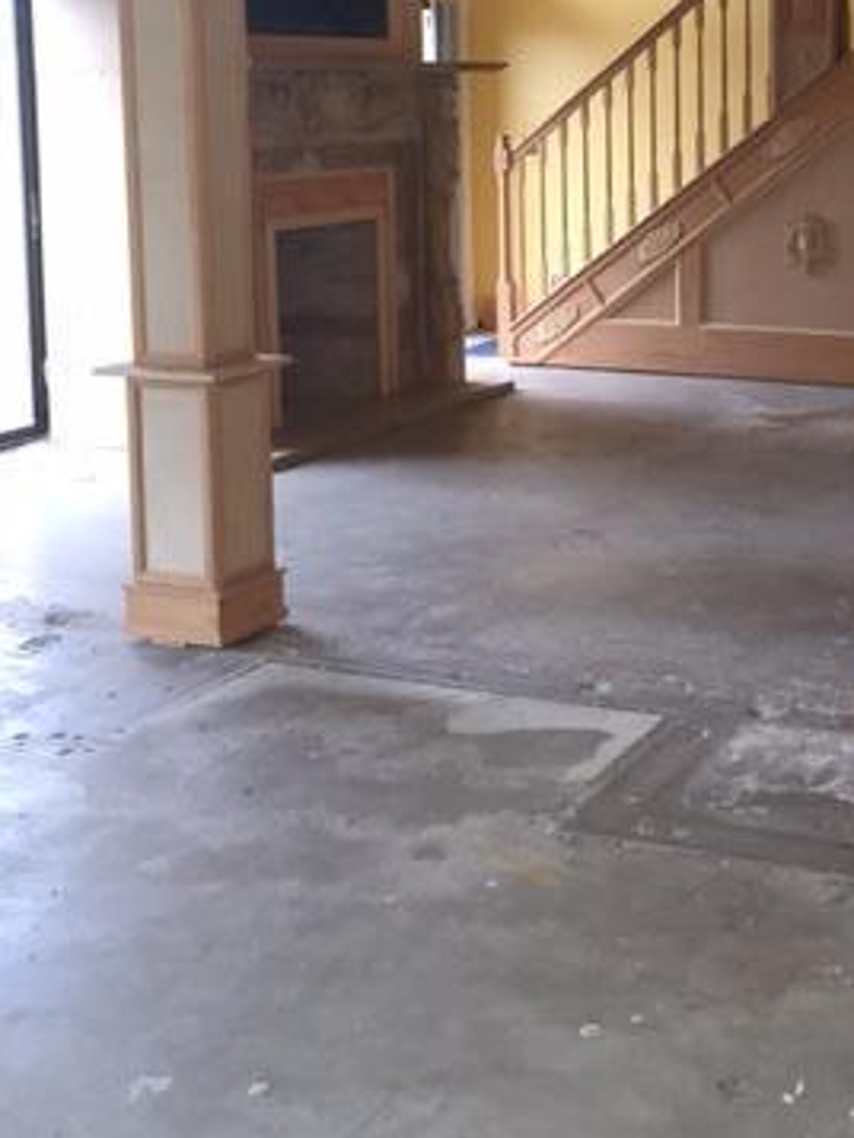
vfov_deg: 35.9
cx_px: 682
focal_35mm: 52
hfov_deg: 27.5
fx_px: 1709
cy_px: 274
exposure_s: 1/30
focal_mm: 4.15
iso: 64
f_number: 2.2
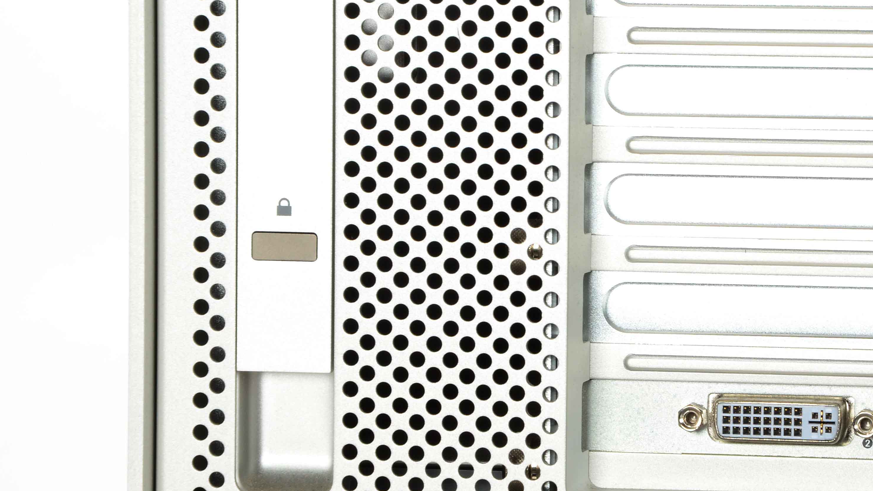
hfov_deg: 9.7
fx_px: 5136
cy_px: 209
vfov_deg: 5.5
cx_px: 705
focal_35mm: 222
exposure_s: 1/160
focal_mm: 85
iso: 200
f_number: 14
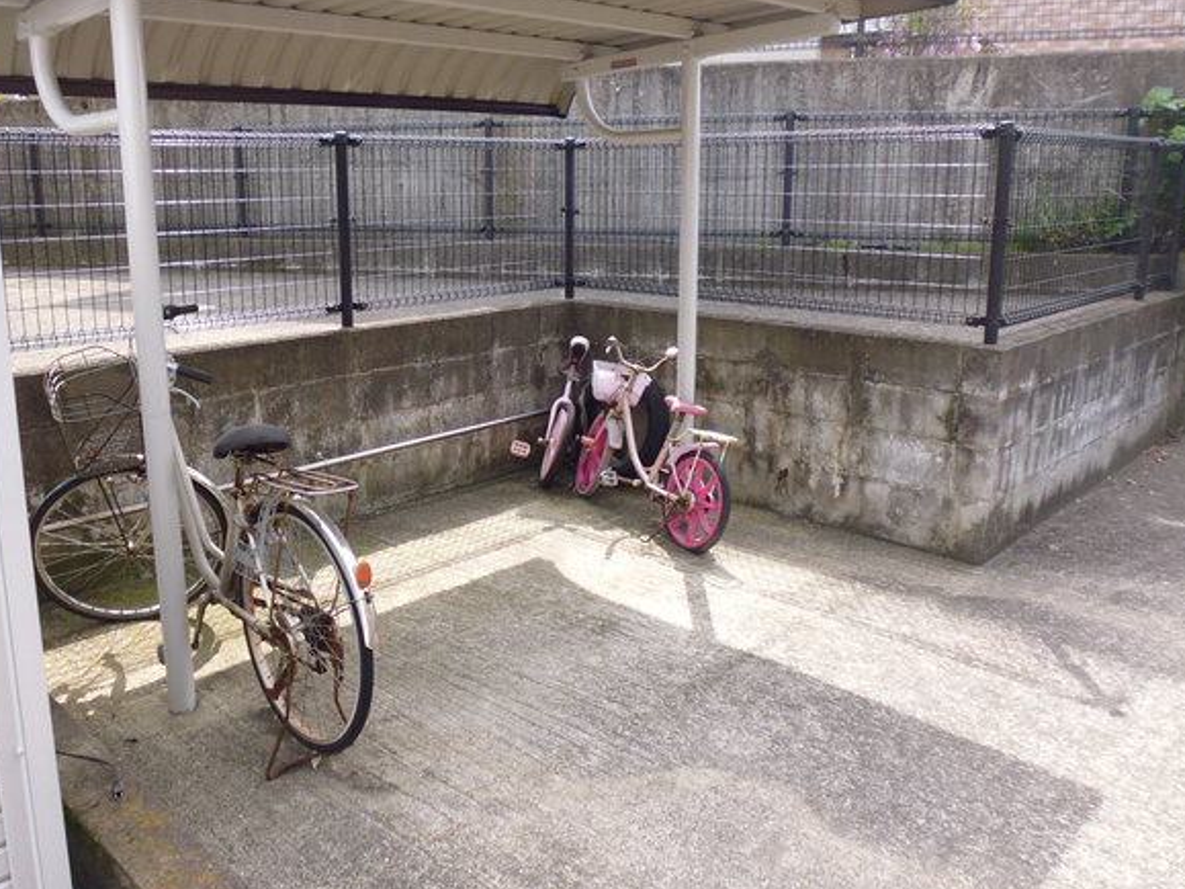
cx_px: 491
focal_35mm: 29
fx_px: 993
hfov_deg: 61.3
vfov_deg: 48.1
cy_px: 396
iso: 100
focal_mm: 4.3
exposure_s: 1/200
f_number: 2.8
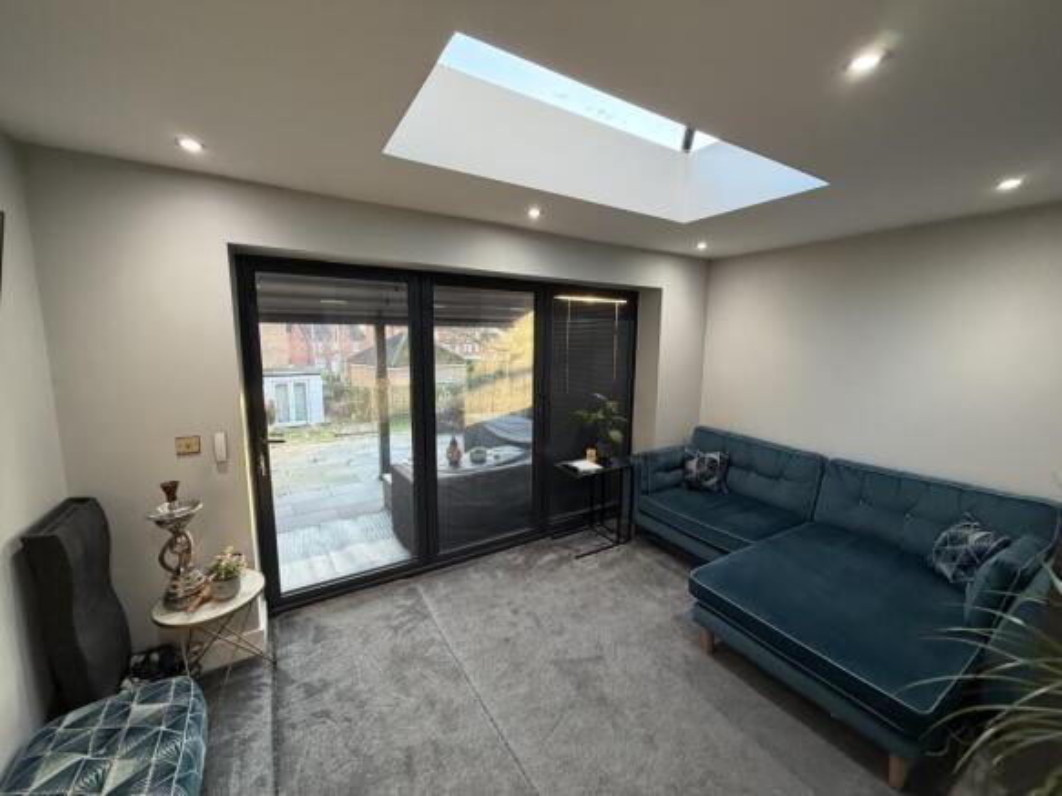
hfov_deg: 102.1
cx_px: 531
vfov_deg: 85.7
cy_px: 398
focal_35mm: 14
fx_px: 429
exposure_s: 1/100
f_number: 2.2
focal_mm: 2.22
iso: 320
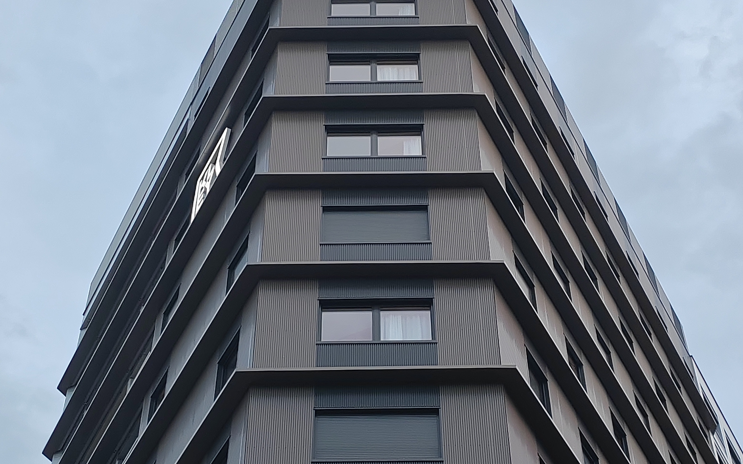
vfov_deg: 19.1
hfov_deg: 30.2
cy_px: 248
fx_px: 1377
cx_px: 371
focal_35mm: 68
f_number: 1.9
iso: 279
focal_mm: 5.52
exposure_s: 1/100
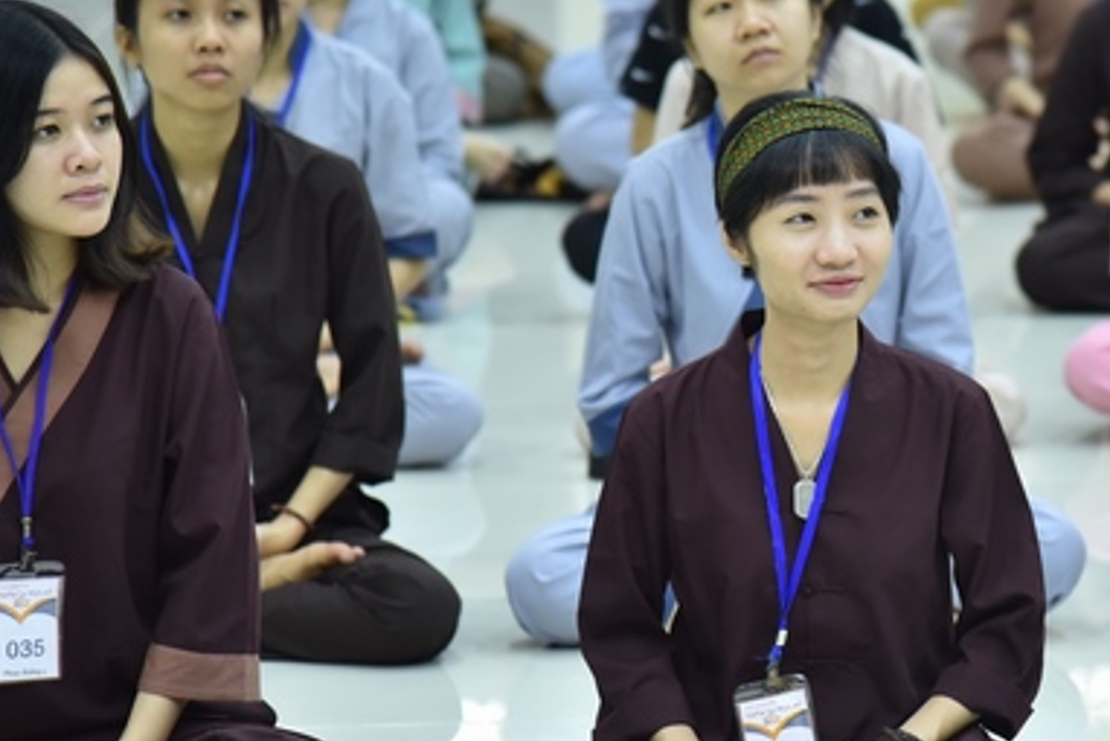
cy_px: 340
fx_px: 6292
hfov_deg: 10.1
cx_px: 840
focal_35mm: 204
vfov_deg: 6.7
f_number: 4
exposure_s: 1/40
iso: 1250
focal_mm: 120
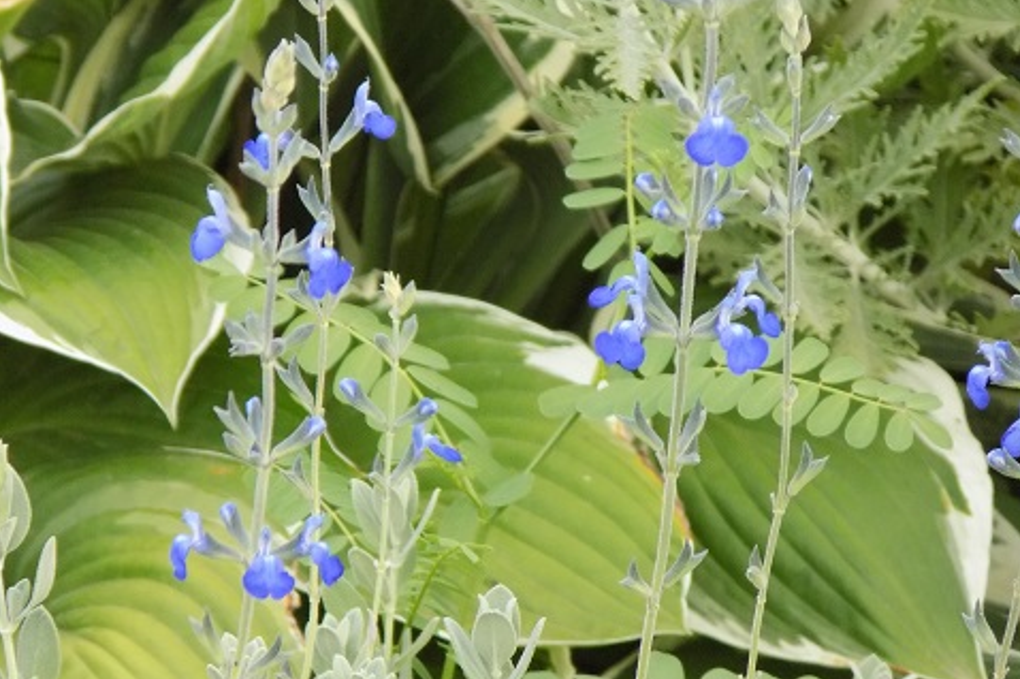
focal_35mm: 511
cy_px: 346
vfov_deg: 2.7
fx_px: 14468
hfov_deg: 4.0
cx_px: 510
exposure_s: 1/125
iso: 400
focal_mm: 87
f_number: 5.9
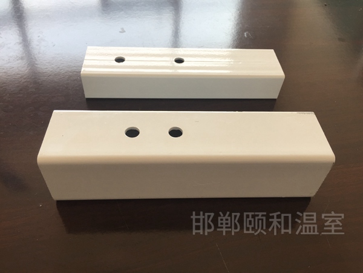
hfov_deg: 61.7
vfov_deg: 48.2
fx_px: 304
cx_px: 182
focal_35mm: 29
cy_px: 136
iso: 40
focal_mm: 4.15
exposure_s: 1/100
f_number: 2.2
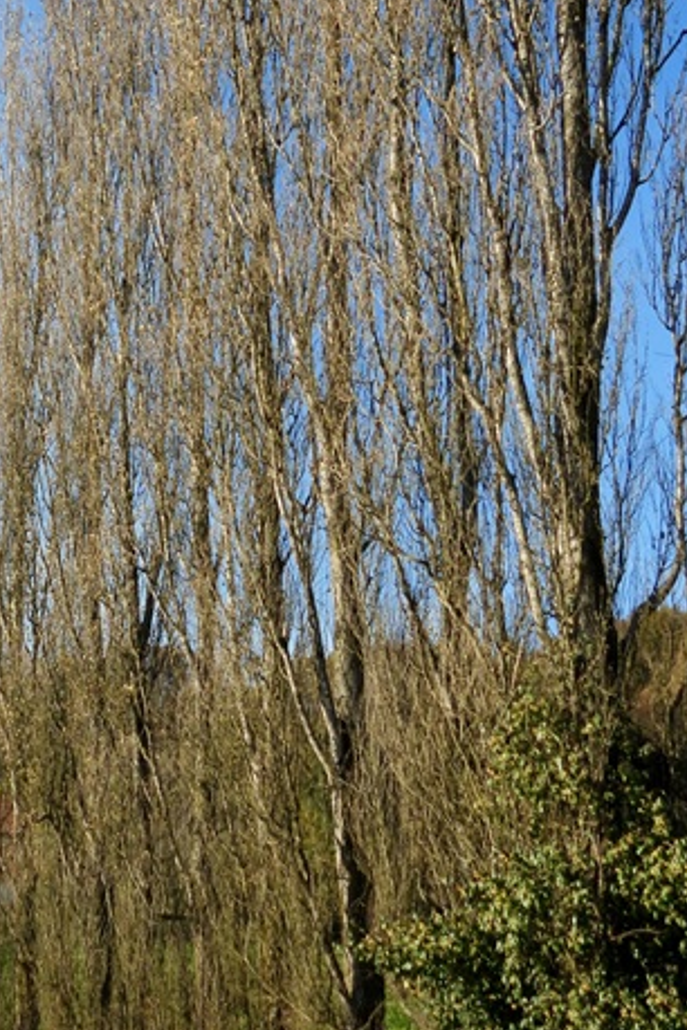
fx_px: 2233
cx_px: 47
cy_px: 622
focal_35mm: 78
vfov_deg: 25.9
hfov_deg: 17.2
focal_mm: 7.7
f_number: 3.2
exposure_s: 1/1000
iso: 100
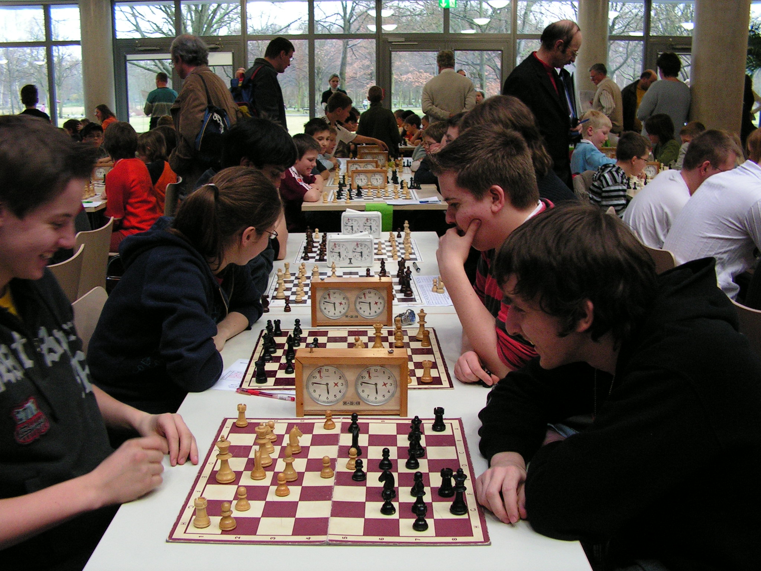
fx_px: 791
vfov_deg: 39.7
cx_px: 380
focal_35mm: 36
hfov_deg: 51.4
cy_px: 286
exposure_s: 1/40
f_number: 3.2
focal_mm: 6
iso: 160
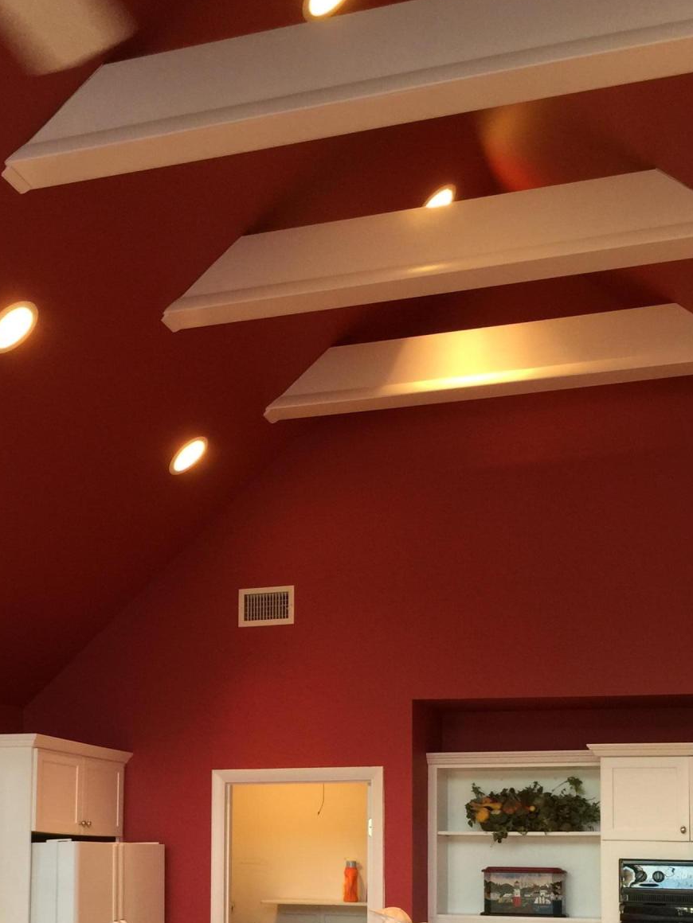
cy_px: 761
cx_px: 208
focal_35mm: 50
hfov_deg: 28.8
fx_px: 1335
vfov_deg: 36.6
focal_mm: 4.15
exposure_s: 1/30
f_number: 2.2
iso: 50
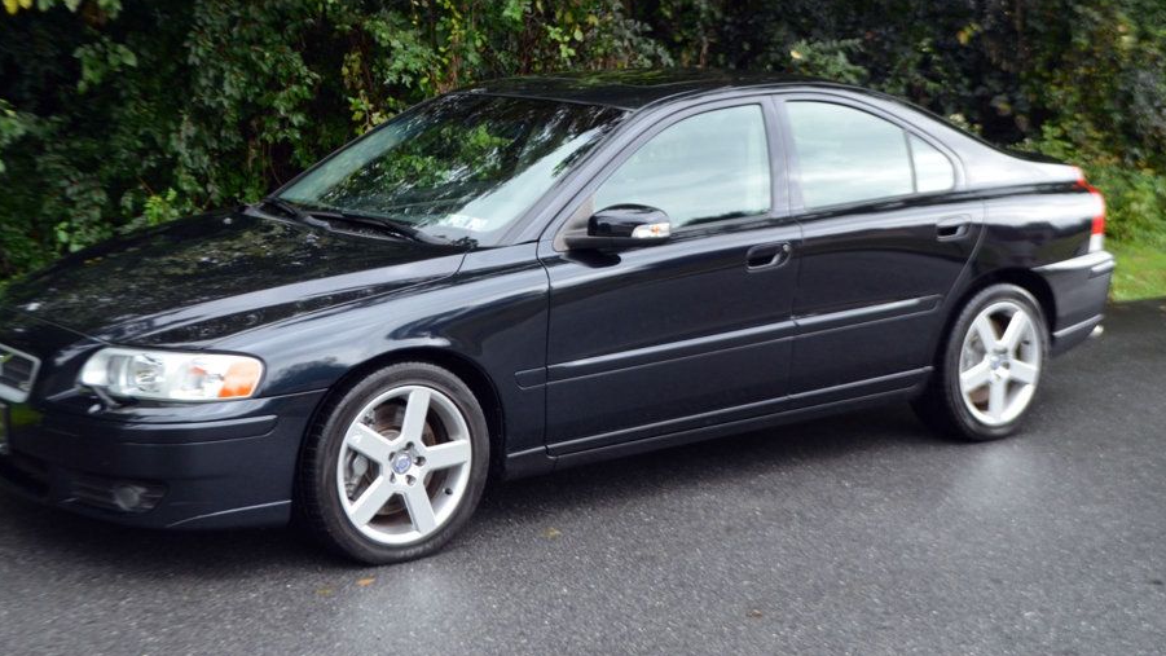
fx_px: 1762
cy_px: 221
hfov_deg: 36.6
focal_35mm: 57
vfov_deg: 21.0
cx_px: 534
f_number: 4.8
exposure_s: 1/80
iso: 400
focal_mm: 32
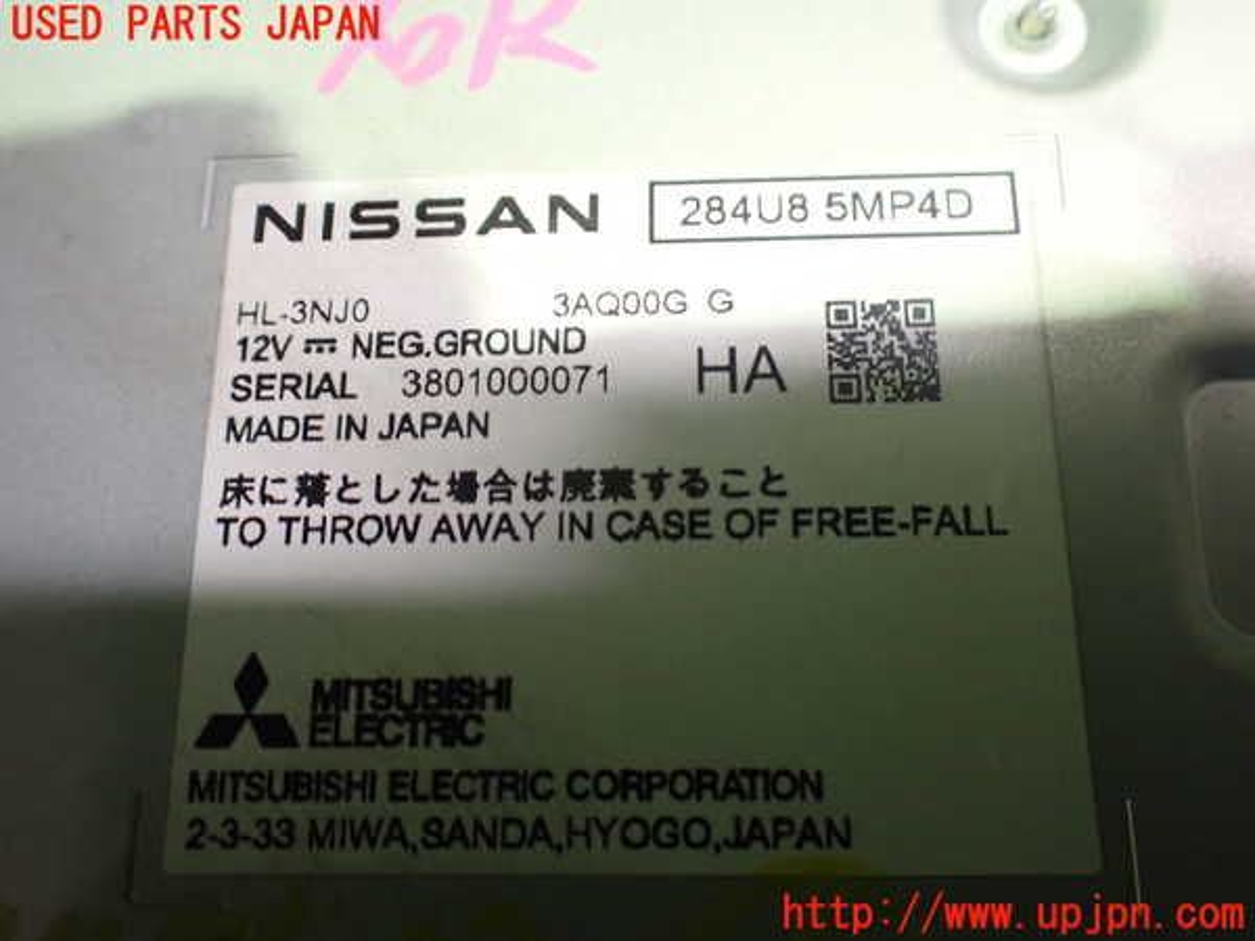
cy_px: 470
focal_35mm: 30
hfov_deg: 60.0
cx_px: 628
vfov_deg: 46.8
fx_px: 1088
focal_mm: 5.4
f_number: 2.3
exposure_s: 1/30
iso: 1000
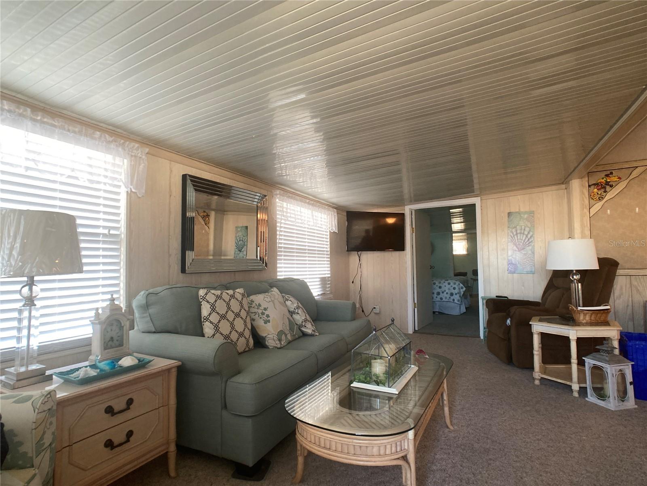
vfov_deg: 49.7
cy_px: 243
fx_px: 523
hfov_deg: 63.4
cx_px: 324
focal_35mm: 28
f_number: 1.8
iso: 125
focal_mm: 3.99
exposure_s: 1/60
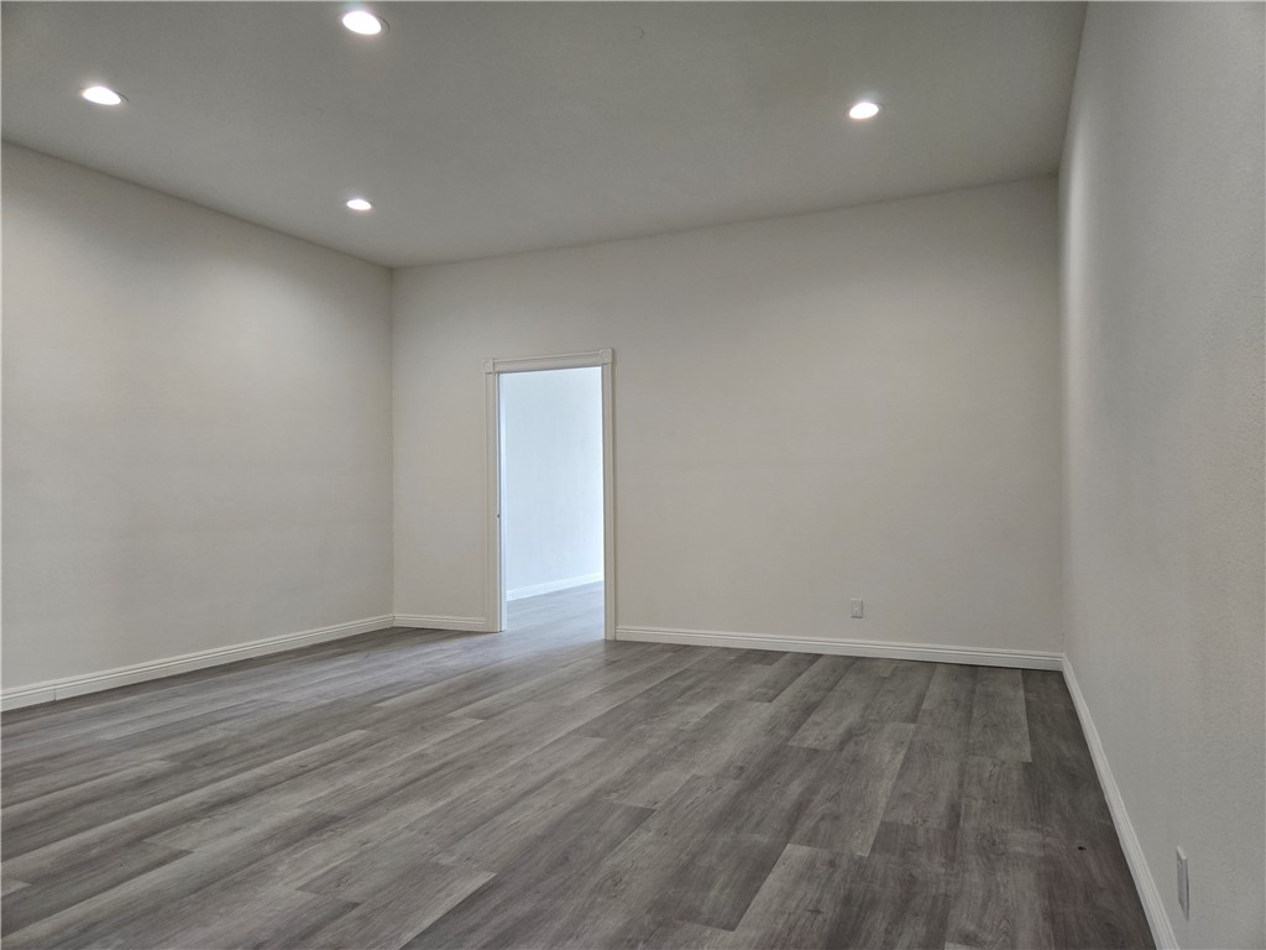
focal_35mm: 23
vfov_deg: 58.9
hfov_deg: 73.9
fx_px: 841
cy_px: 475
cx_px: 633
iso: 125
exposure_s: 1/120
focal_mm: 5.4
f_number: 1.8
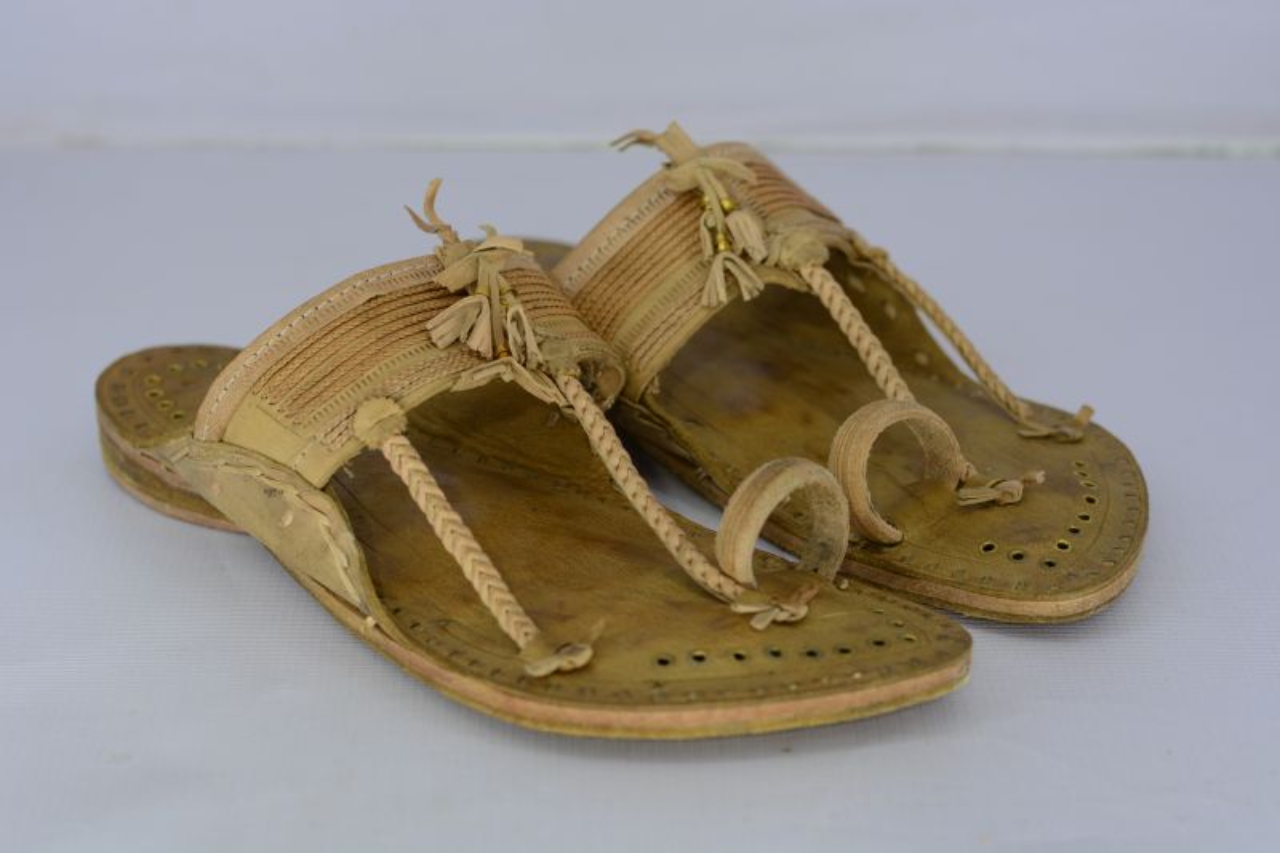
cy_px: 426
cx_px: 640
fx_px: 2666
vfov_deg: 18.2
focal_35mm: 75
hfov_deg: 27.0
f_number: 3.5
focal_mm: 50
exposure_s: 1/8
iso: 100
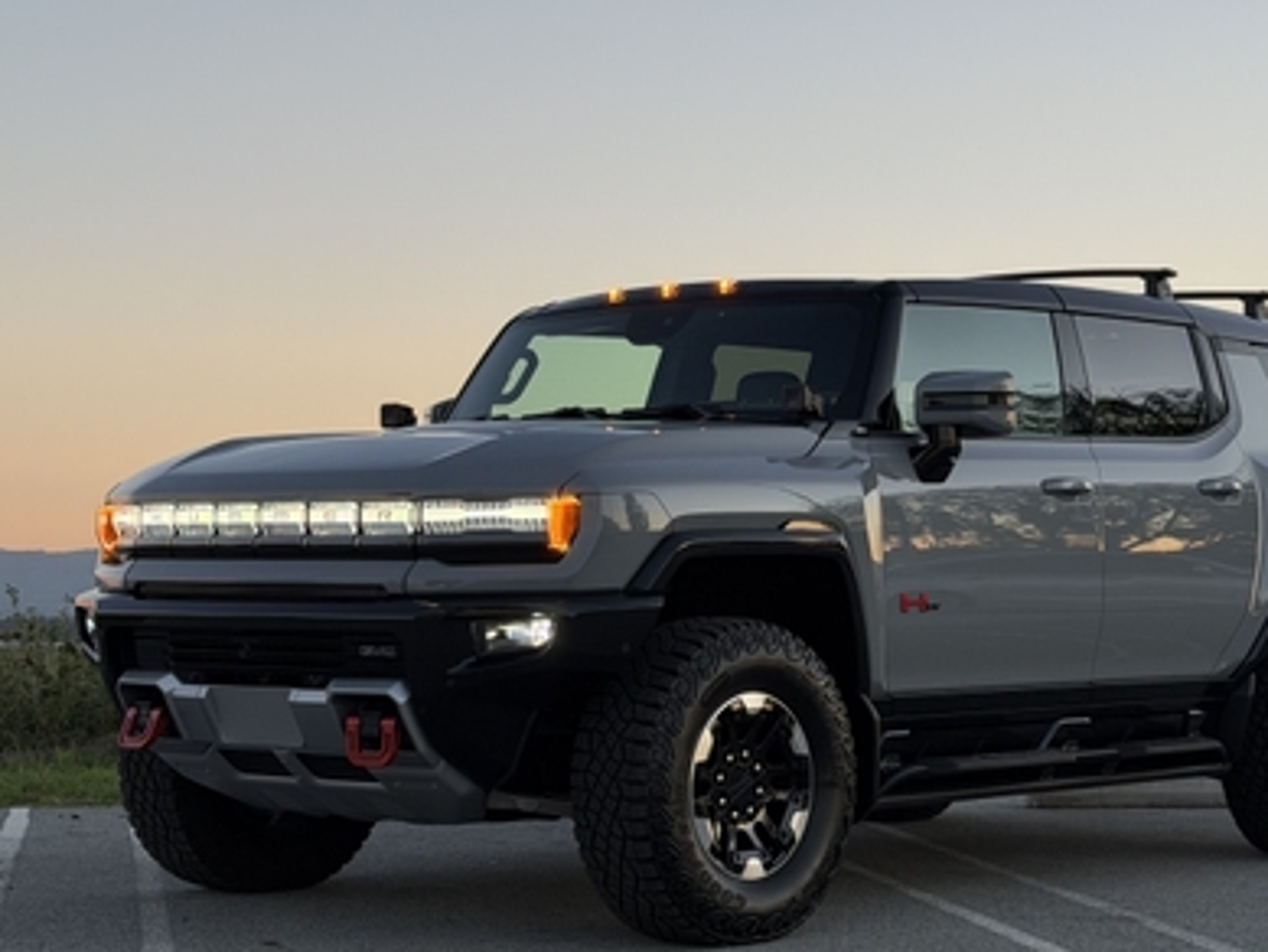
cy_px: 561
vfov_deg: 18.7
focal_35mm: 79
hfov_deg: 24.7
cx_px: 746
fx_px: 2895
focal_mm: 6.76
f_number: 1.78
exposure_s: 1/151
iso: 50
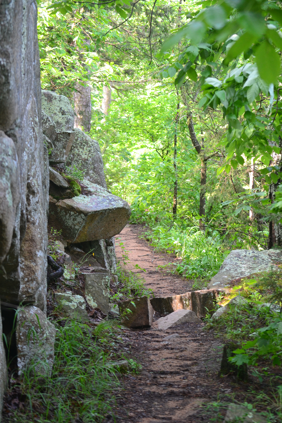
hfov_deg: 14.0
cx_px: 141
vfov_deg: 20.9
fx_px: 1146
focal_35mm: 98
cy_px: 212
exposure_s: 1/125
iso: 800
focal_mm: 65
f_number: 5
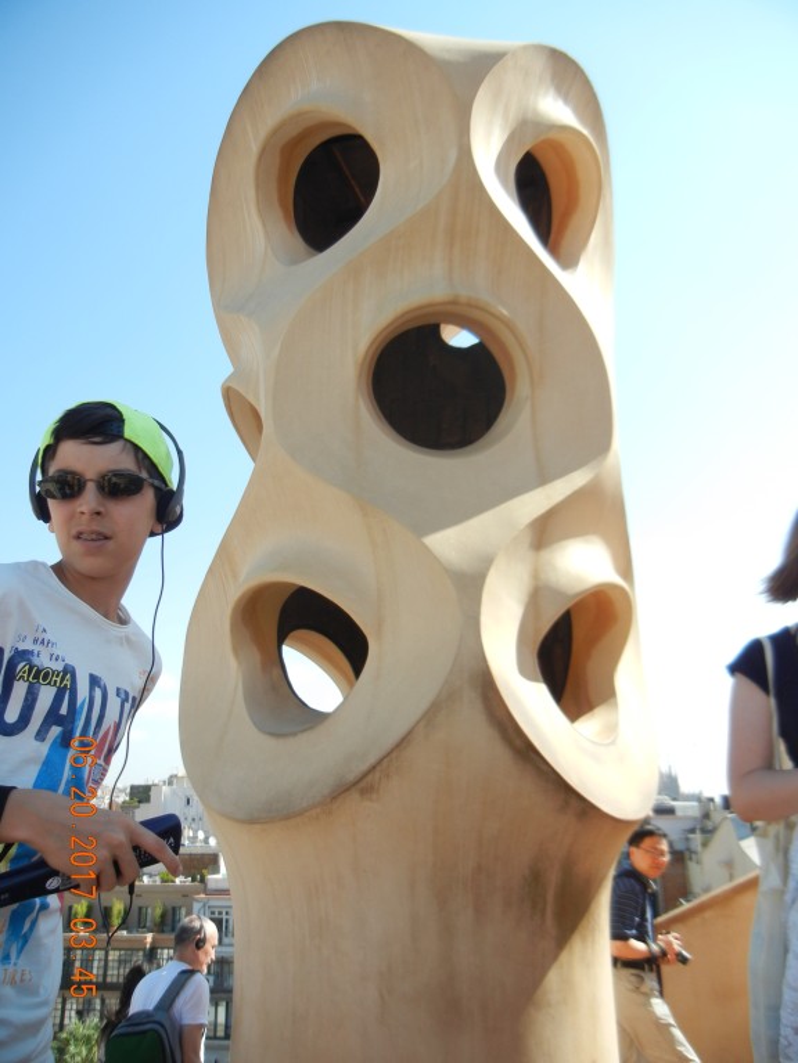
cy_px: 532
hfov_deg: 46.8
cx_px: 399
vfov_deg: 60.0
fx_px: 922
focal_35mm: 30
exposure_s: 1/195
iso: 160
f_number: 7
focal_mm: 5.4
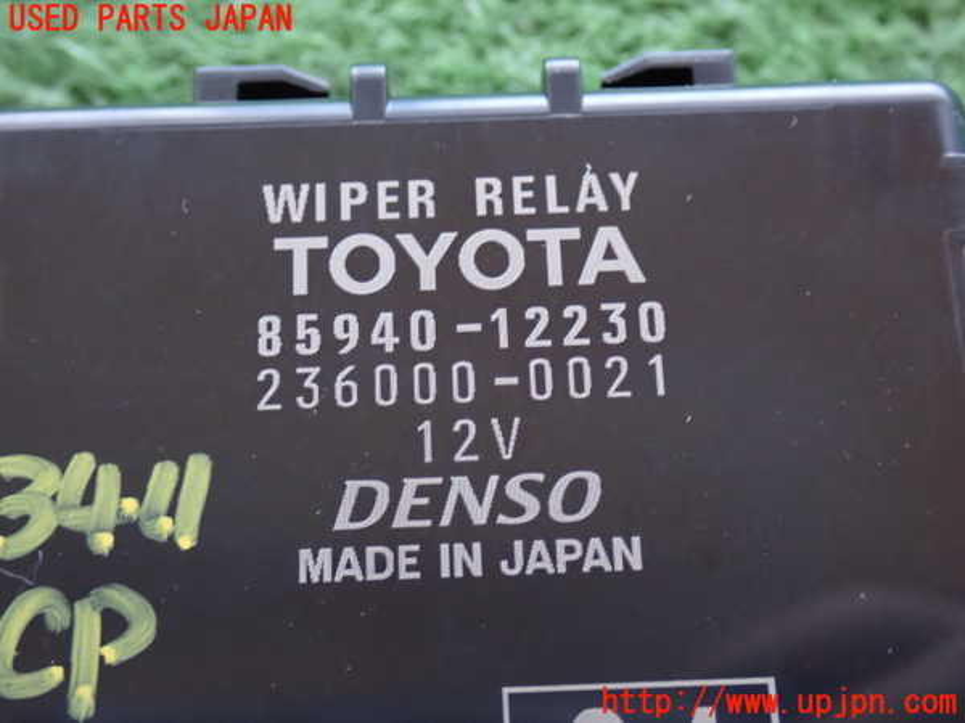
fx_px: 1617
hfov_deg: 33.2
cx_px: 482
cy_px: 362
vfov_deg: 25.2
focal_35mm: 58
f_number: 3.5
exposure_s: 1/15
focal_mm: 10.35
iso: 1250
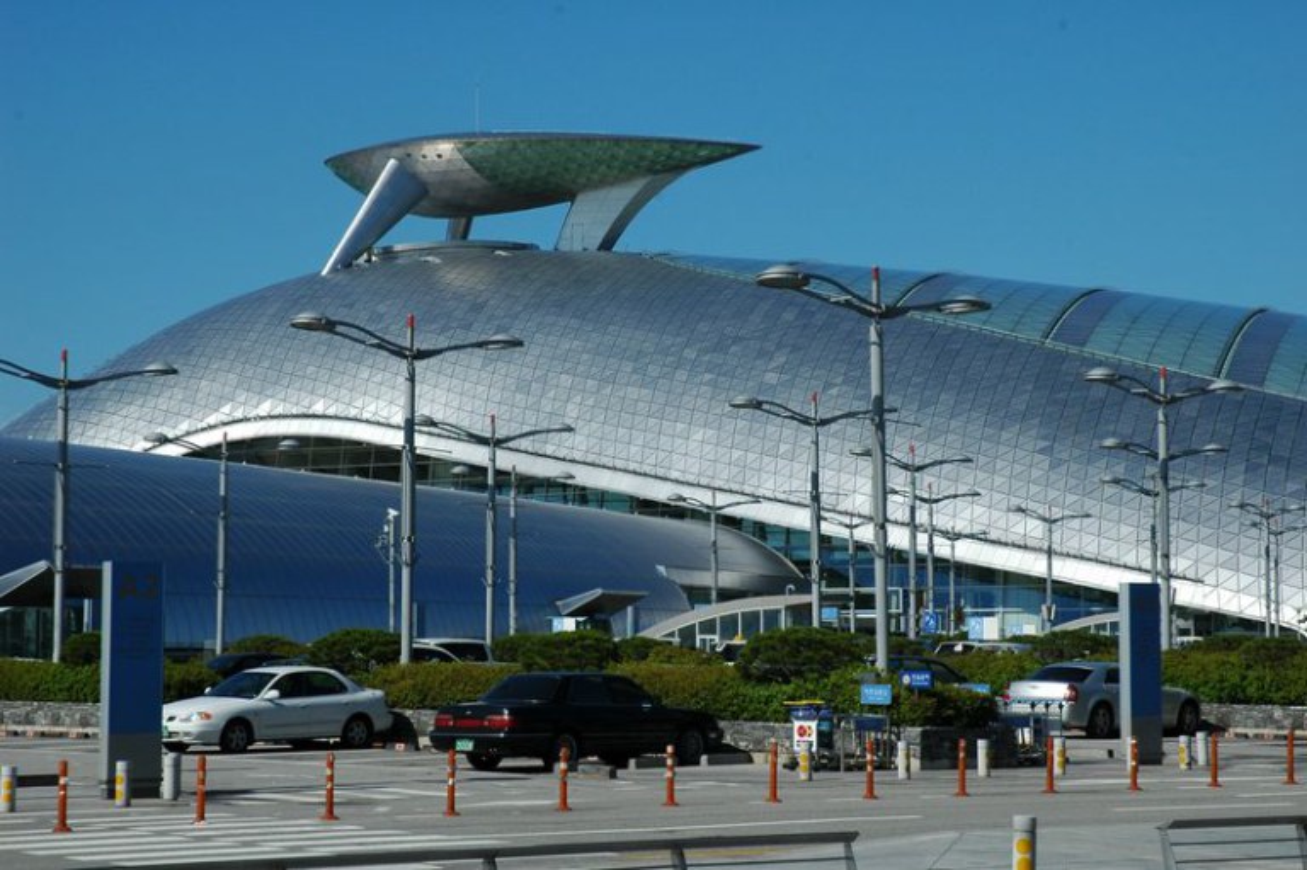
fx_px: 2993
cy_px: 435
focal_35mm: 82
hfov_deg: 24.6
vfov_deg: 16.5
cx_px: 654
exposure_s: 1/400
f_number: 11
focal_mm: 55
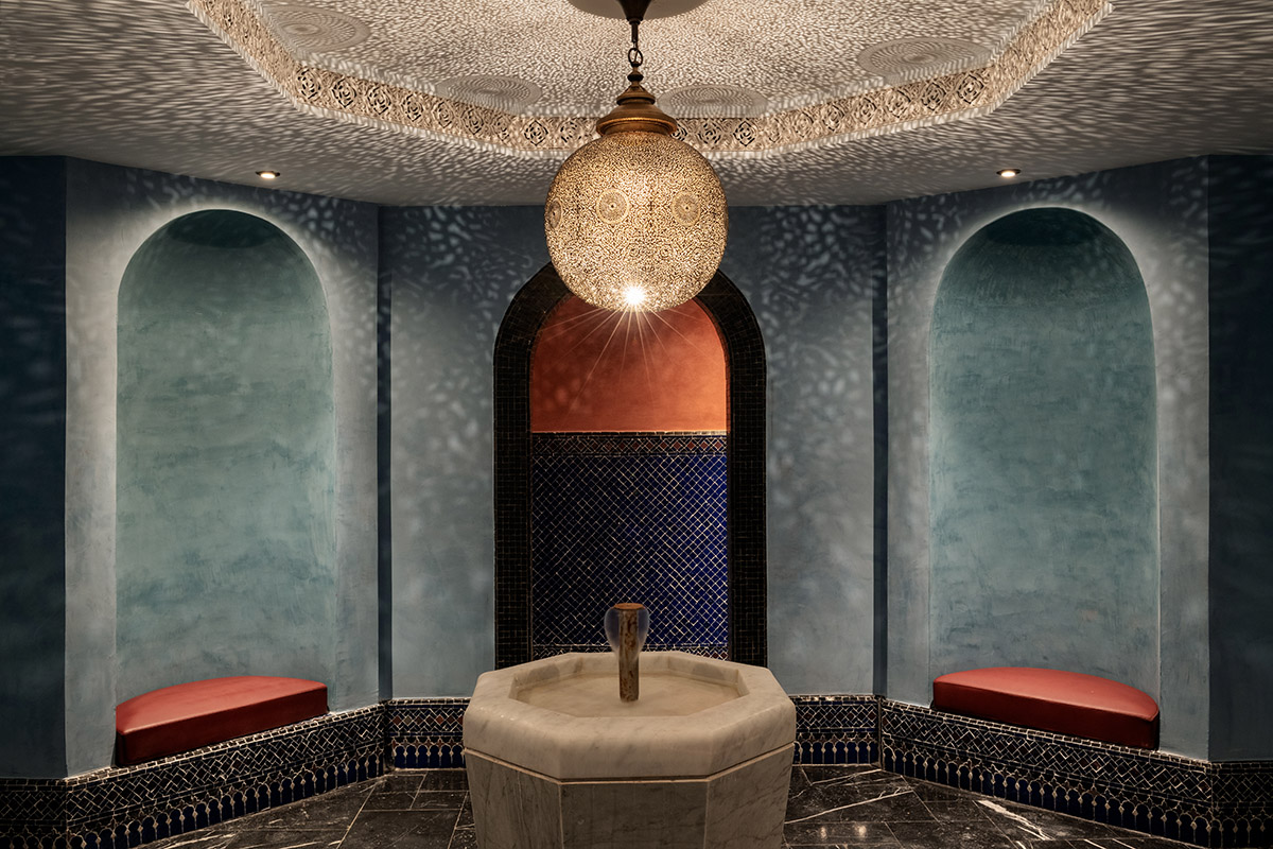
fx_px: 1131
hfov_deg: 58.7
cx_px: 636
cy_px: 424
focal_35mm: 32
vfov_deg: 41.1
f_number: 13
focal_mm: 32
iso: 400
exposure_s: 4
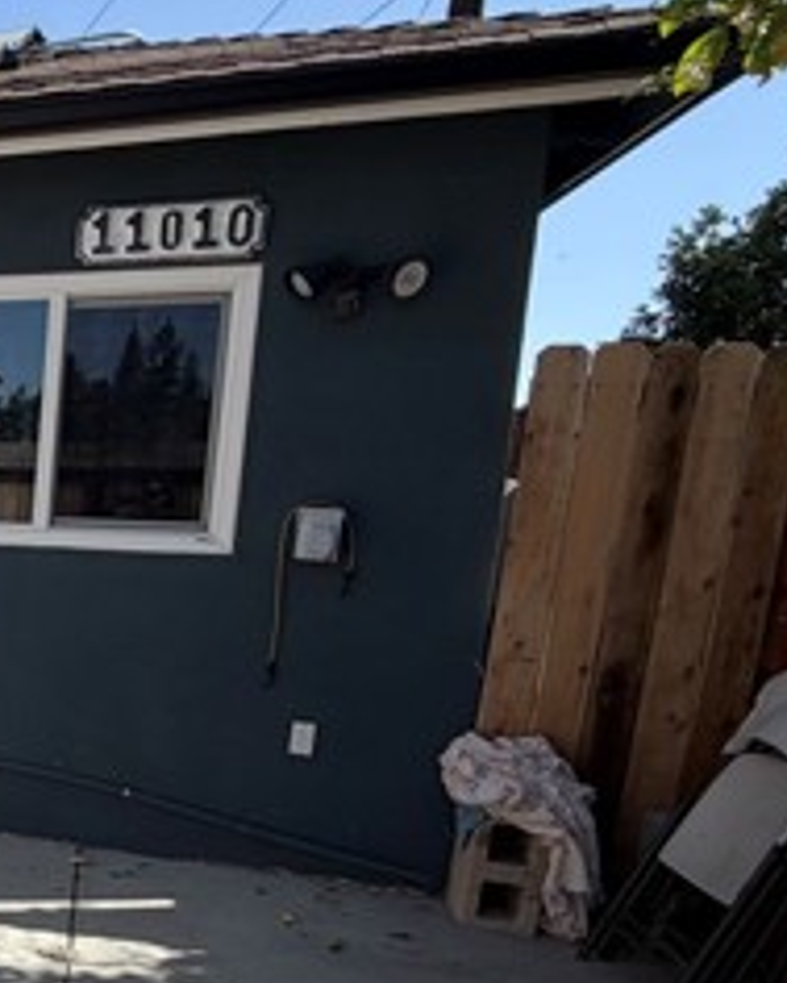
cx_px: -325
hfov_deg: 29.1
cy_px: 633
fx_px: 1077
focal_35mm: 37
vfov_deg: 48.5
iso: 20
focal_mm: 2.22
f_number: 2.2
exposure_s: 1/770
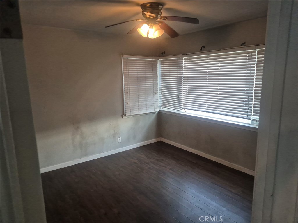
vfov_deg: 58.9
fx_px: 198
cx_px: 149
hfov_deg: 73.9
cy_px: 112
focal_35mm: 23
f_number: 1.8
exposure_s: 1/120
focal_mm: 5.4
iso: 320
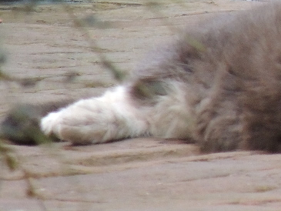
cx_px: 443
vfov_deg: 0.4
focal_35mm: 3505
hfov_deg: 0.6
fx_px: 28462
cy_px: 9
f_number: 5.9
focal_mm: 180
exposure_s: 1/100
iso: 800
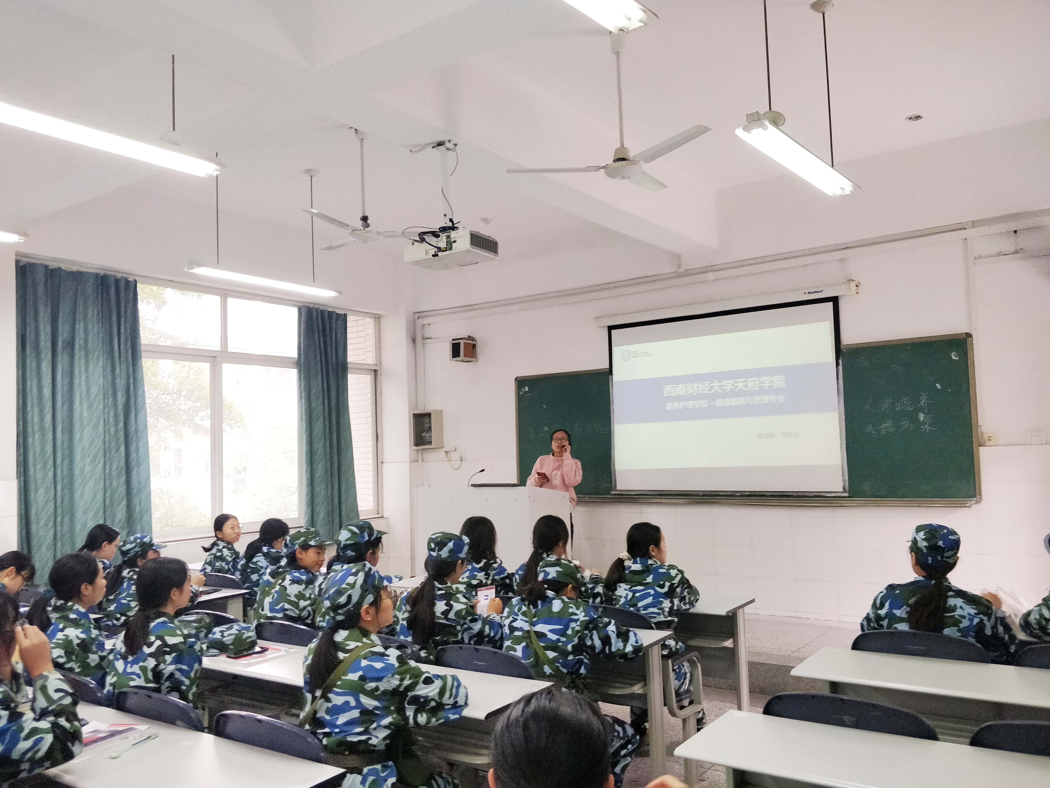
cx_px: 525
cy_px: 394
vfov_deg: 56.8
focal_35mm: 24
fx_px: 728
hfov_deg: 71.6
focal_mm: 4.1
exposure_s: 1/50
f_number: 1.7
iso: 640
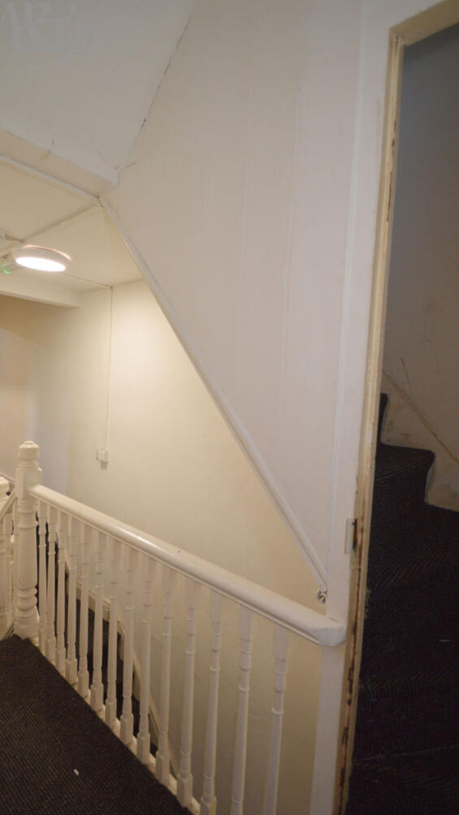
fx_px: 346
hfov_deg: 67.0
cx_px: 244
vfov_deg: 99.4
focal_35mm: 16
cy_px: 407
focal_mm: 10
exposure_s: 1/60
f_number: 3.5
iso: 400
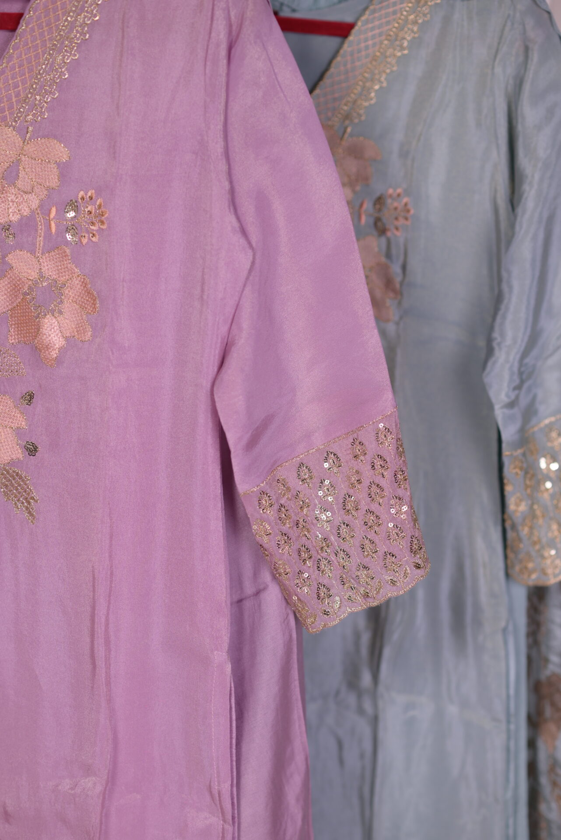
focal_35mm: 85
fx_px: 1985
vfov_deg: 23.9
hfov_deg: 16.1
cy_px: 420
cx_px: 280
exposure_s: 1/160
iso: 200
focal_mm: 85
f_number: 2.5
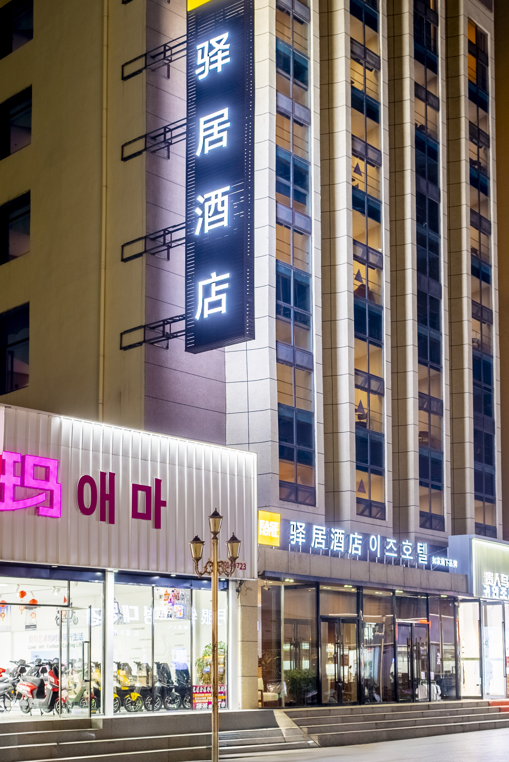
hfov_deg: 29.9
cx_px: 281
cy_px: 354
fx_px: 953
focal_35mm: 45
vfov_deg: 43.6
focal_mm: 40
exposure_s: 1/320
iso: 800
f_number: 4
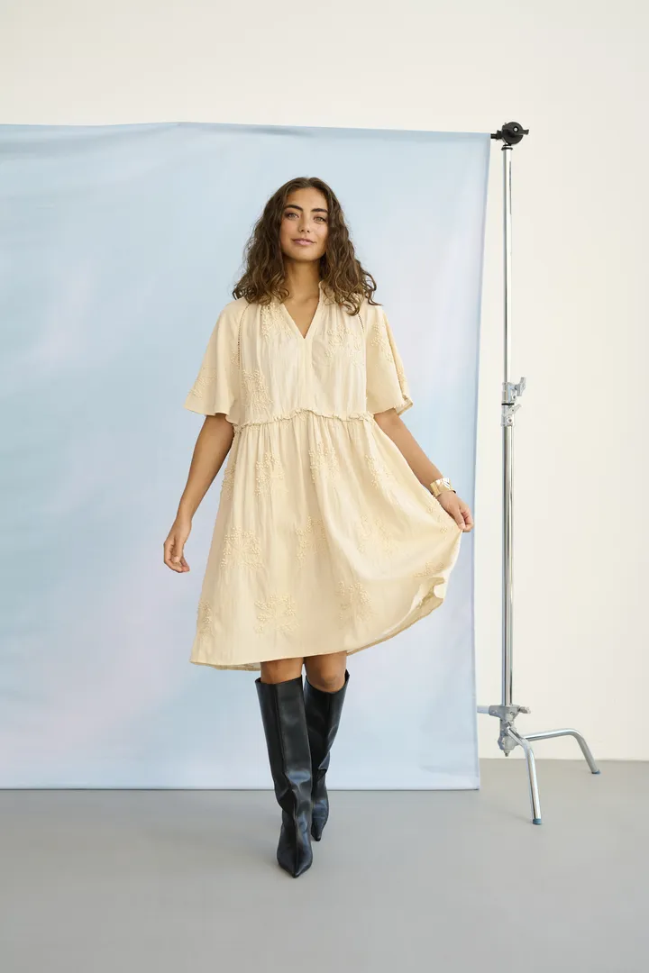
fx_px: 1352
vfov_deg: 39.6
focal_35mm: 50
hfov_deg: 27.0
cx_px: 324
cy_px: 486
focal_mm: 50
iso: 400
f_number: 3.5
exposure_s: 1/320
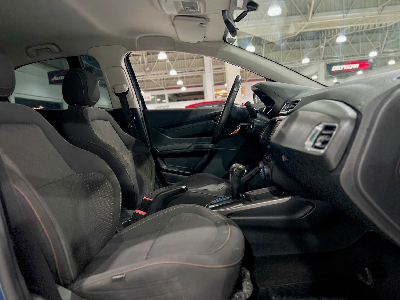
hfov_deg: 67.3
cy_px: 150
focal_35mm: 26
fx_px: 300
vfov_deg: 53.1
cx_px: 200
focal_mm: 5.7
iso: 320
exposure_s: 1/60
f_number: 1.5
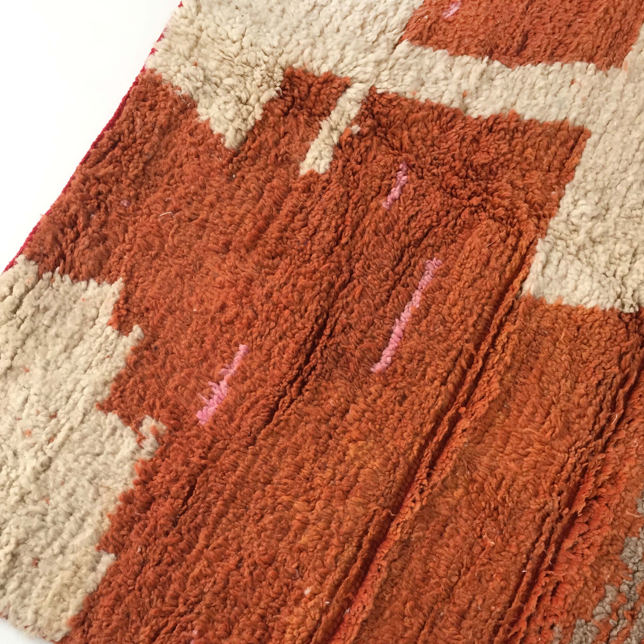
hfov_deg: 47.2
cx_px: 321
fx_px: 737
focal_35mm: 35
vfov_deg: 46.9
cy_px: 397
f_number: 2.2
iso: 80
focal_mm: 4.15
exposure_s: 1/33
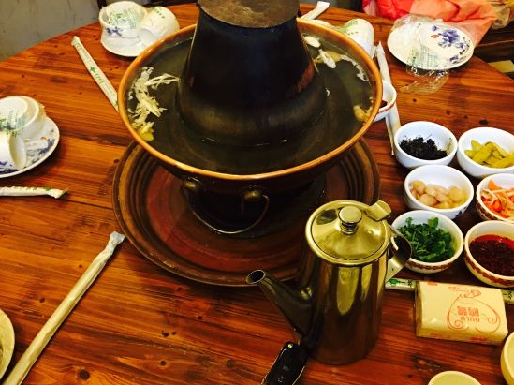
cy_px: 225
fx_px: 549
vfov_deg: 38.5
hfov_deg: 50.2
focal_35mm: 37
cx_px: 254
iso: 125
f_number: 2.2
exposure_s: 1/8
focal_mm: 4.15
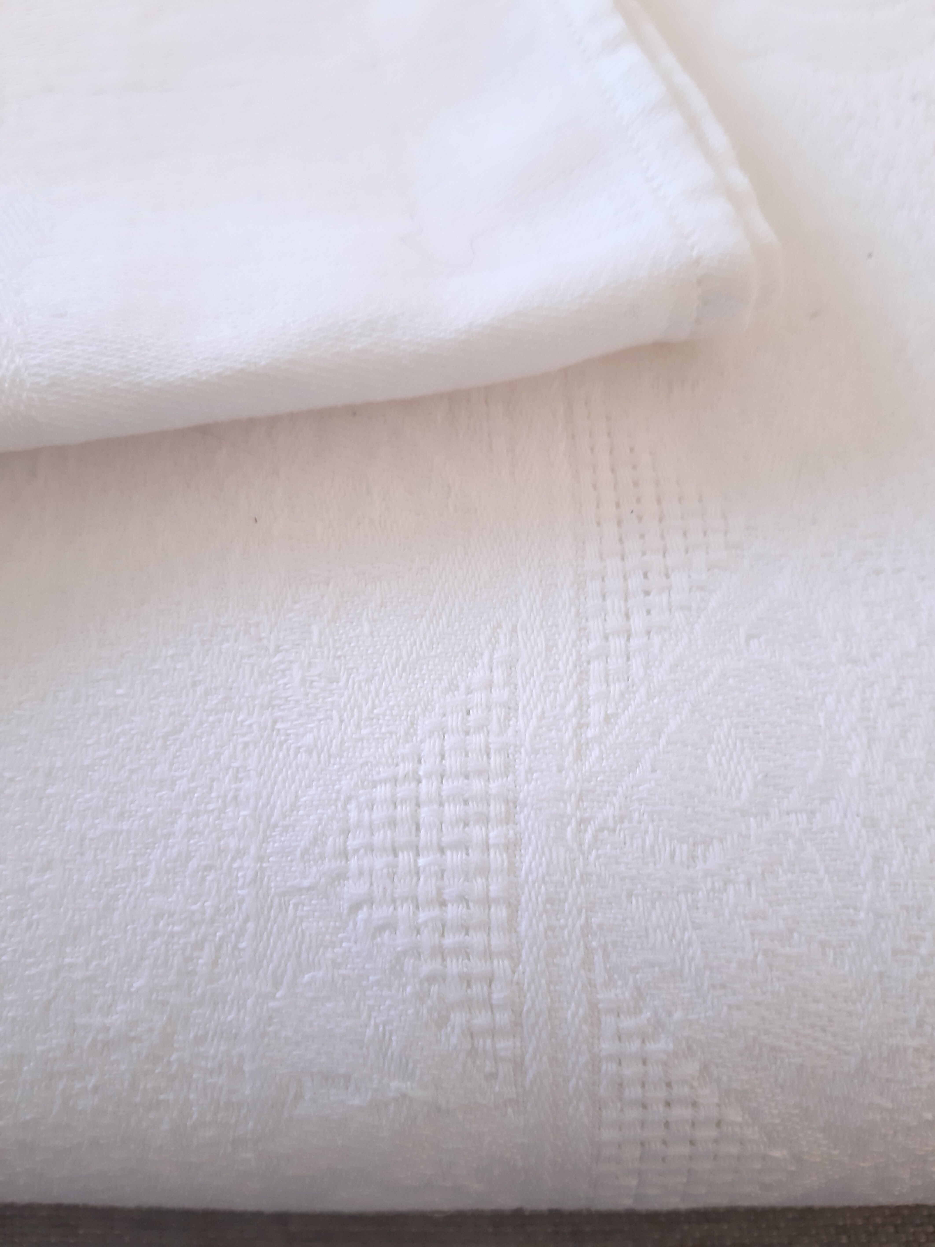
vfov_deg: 65.3
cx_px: 468
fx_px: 972
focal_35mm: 27
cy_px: 624
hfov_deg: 51.4
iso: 200
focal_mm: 3.93
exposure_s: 1/25
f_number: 1.7
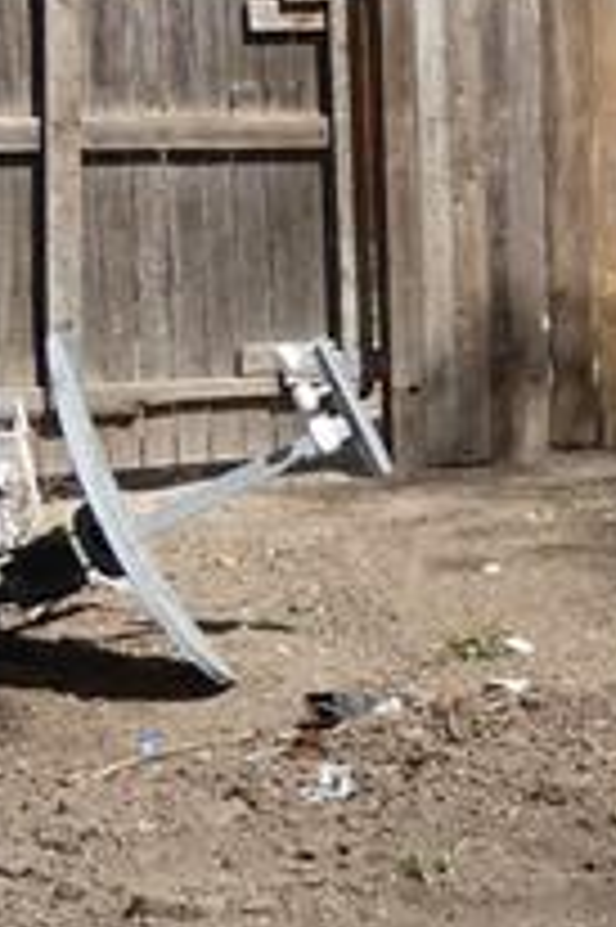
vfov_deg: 16.4
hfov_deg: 9.5
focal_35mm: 124
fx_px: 3188
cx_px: 1614
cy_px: 151
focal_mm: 4.3
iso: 80
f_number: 3.3
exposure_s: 1/800
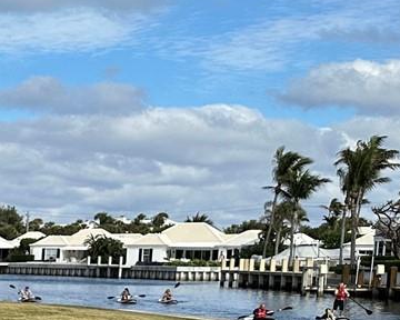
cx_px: -481
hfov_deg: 14.2
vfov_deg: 14.3
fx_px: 1231
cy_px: 407
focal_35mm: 104
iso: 80
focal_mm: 6.86
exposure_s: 1/6211
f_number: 1.78
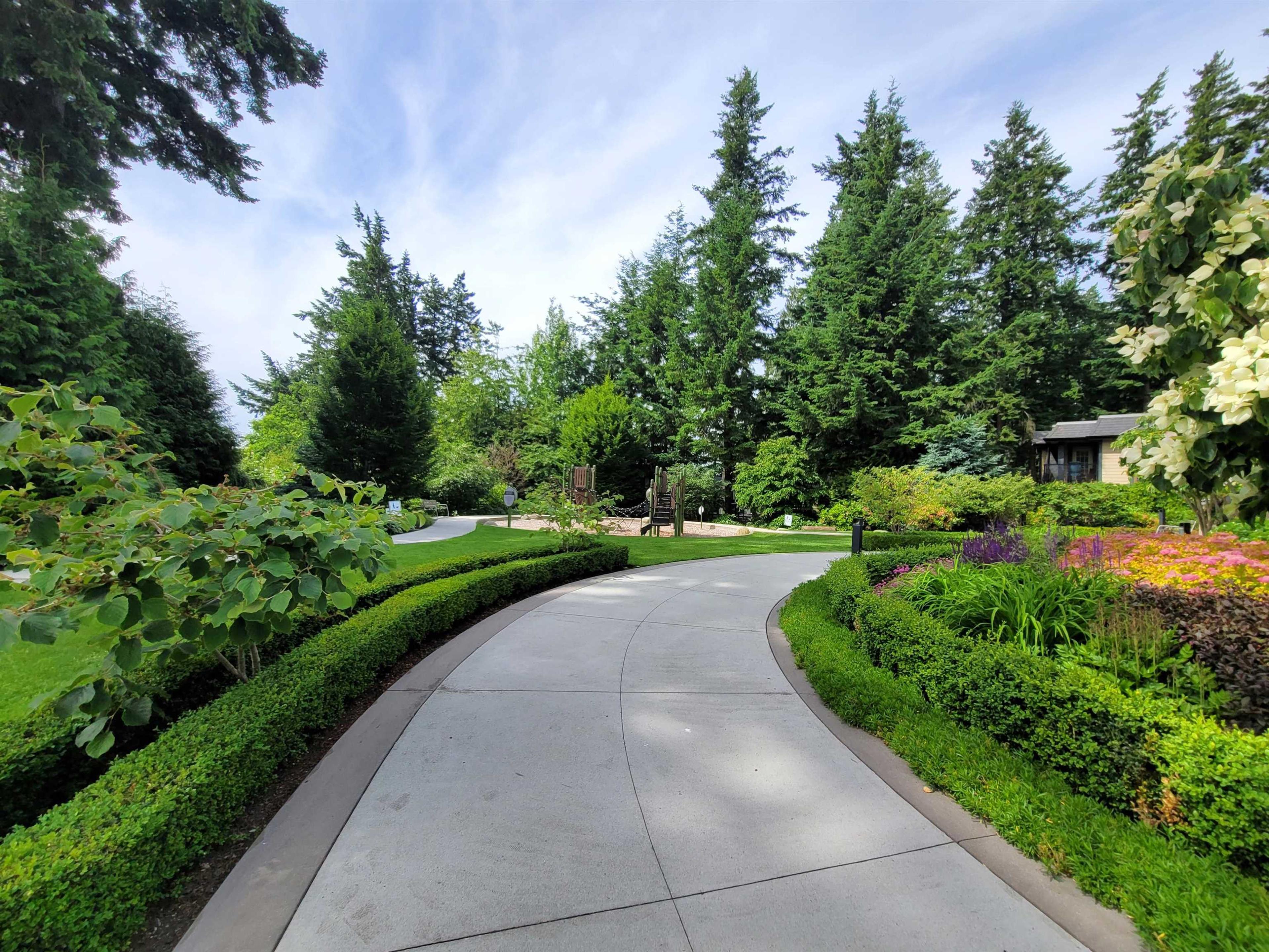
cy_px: 476
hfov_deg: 106.2
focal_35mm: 13
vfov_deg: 89.9
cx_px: 634
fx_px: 477
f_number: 2.2
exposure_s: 1/1718
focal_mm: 2.2
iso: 64
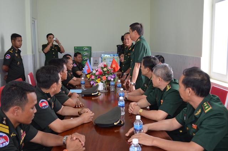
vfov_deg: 36.7
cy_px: 76
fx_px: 228
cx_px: 114
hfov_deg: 53.2
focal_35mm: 36
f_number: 4
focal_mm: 24
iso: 500
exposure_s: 1/60
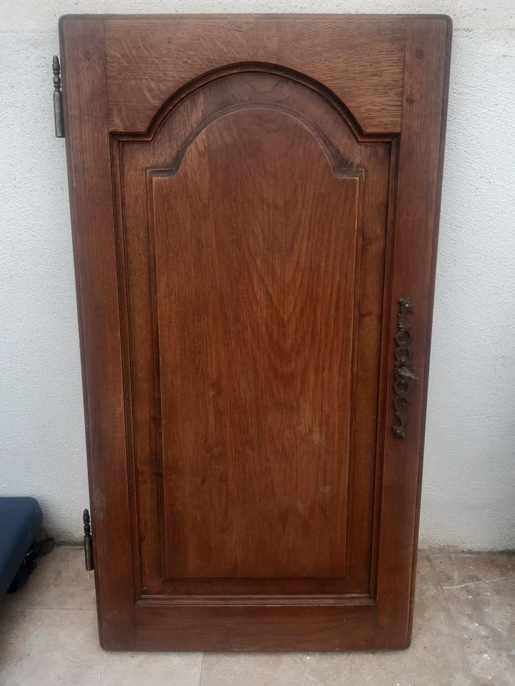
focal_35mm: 26
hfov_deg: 53.1
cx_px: 258
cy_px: 343
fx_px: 516
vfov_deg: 67.3
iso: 40
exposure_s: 1/109
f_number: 1.7
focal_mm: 3.92
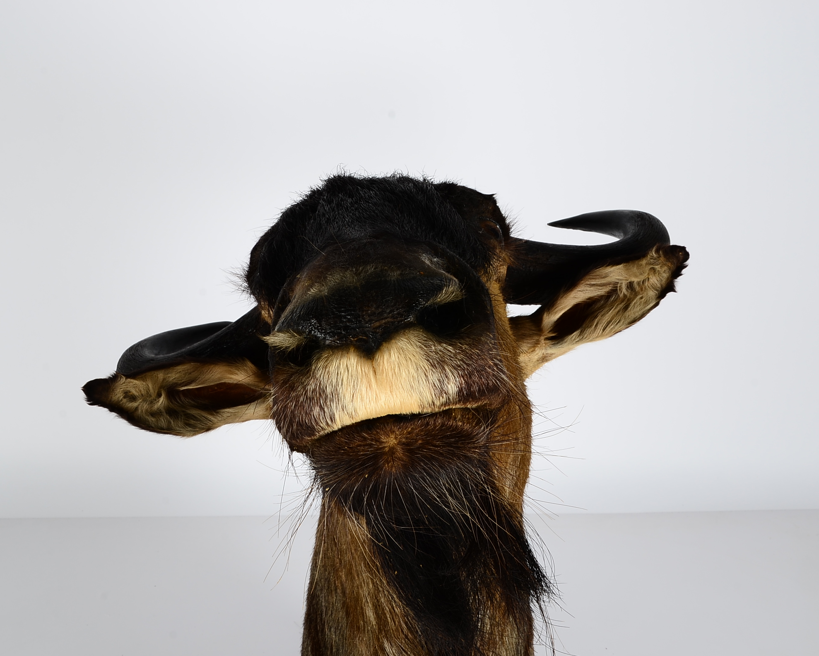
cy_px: 330
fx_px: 1018
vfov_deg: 35.7
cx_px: 468
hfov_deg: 43.7
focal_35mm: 42
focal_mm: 24
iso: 100
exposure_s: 1/160
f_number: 13
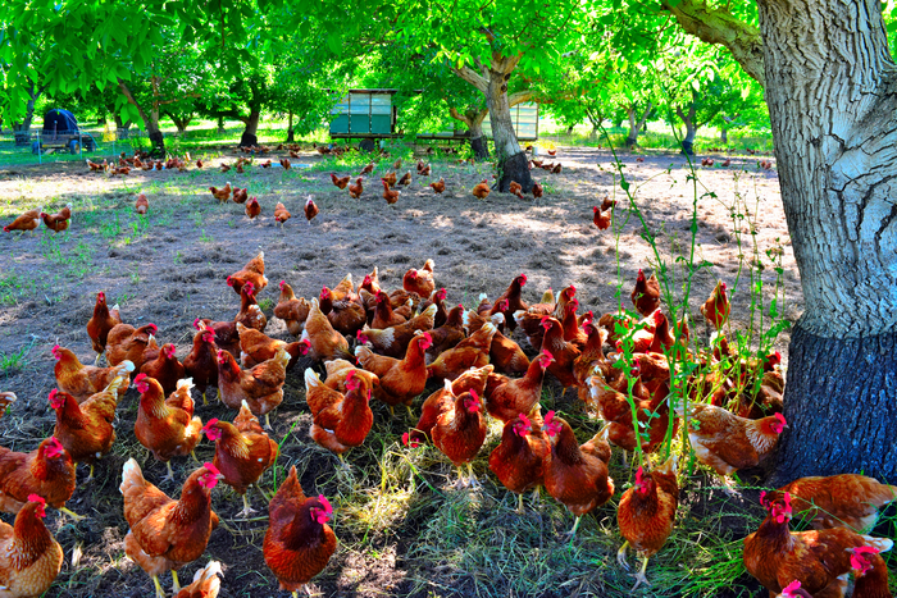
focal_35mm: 27
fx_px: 673
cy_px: 299
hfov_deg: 67.4
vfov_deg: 47.9
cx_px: 448
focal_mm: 18
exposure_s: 1/160
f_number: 6.3
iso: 400
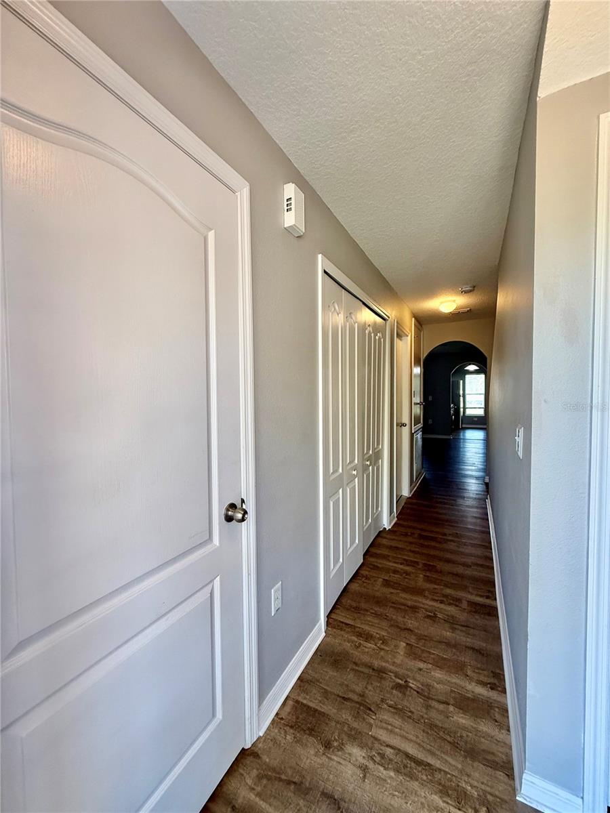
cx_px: 305
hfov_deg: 85.7
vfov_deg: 102.1
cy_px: 406
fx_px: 329
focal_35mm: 14
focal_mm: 2.22
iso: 200
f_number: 2.2
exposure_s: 1/120
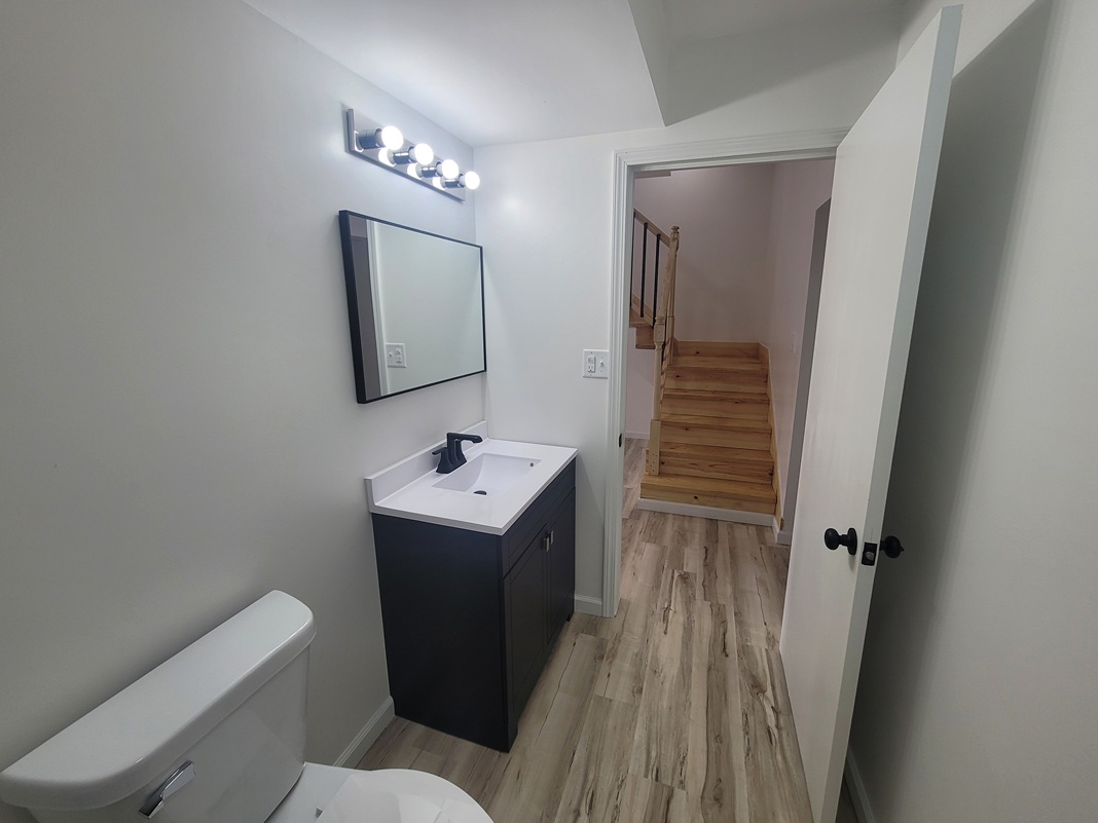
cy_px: 412
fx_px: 412
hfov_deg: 106.2
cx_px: 549
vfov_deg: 89.9
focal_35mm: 13
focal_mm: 2.2
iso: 80
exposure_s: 1/120
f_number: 2.2
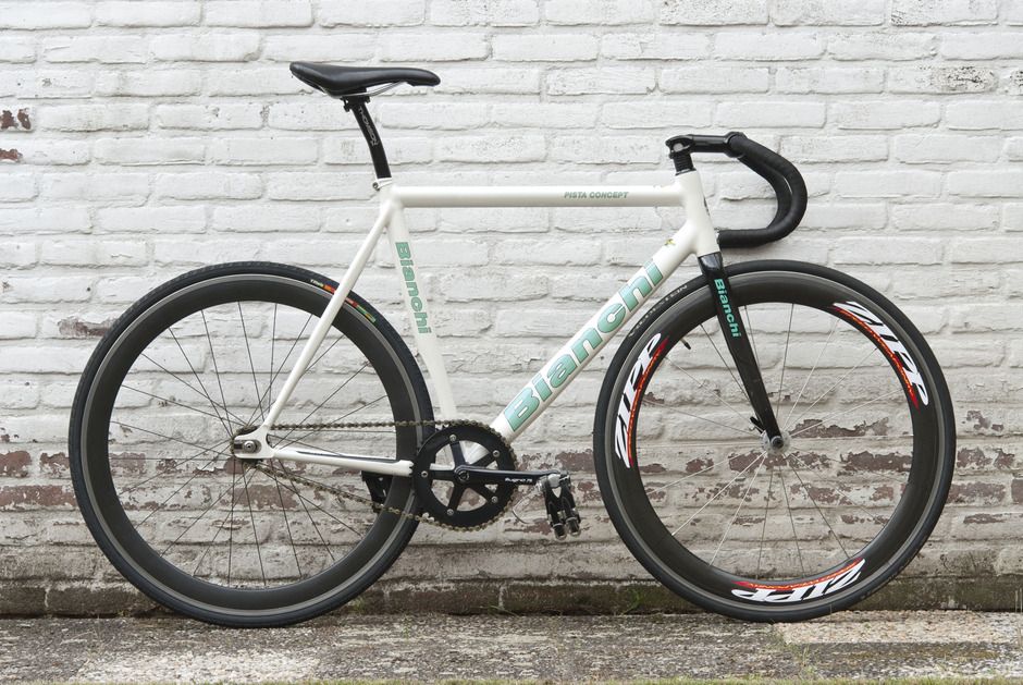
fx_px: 3200
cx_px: 512
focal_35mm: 112
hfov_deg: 18.2
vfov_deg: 12.2
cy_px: 342
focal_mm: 75
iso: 100
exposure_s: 1/20
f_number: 8
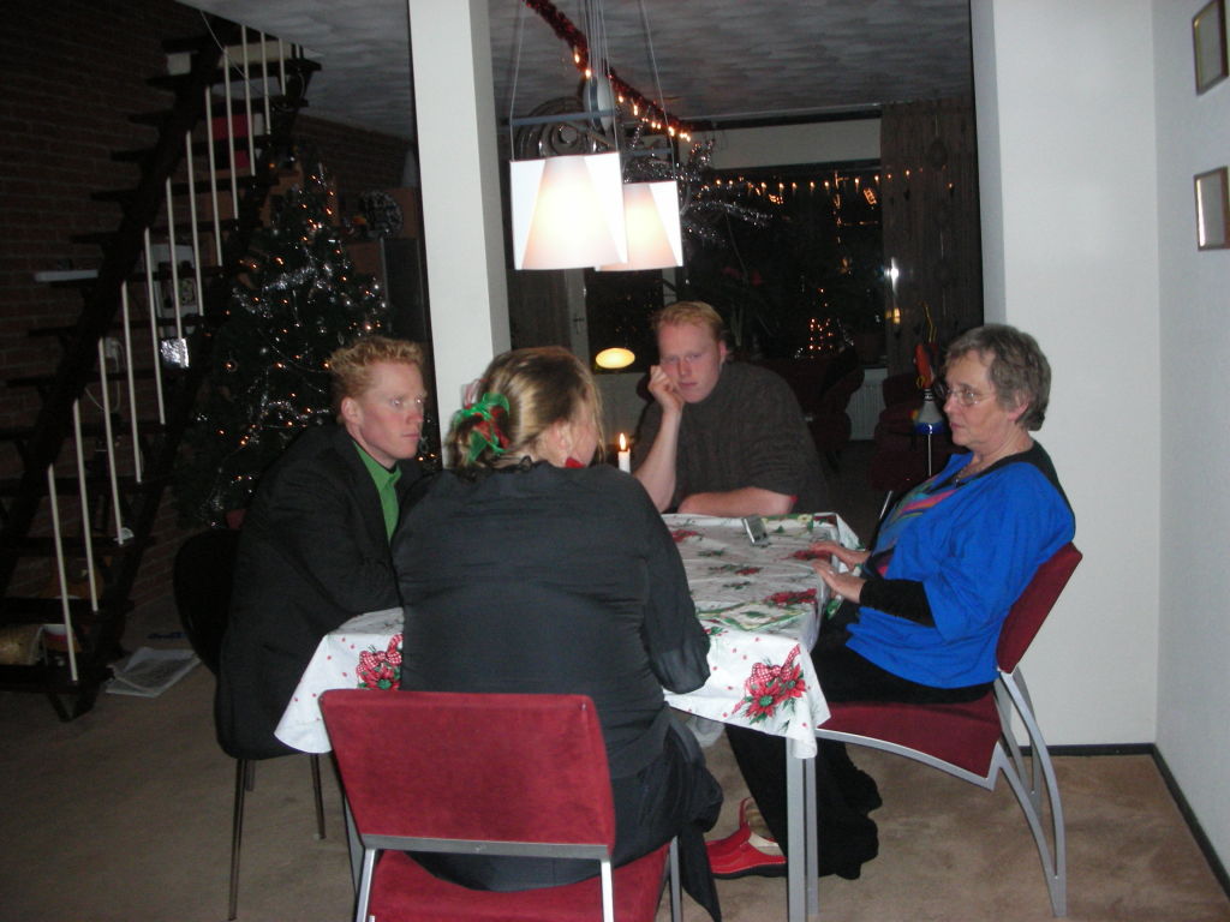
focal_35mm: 35
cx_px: 615
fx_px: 1244
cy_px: 461
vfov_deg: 40.7
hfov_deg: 52.6
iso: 196
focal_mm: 5.8
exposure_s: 1/60.1
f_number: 3
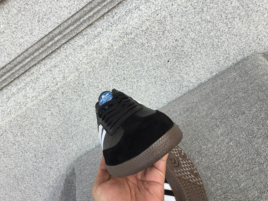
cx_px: 124
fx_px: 271
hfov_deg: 52.6
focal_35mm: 35
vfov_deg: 40.7
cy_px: 112
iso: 25
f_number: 2.4
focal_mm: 3.3
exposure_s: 1/327
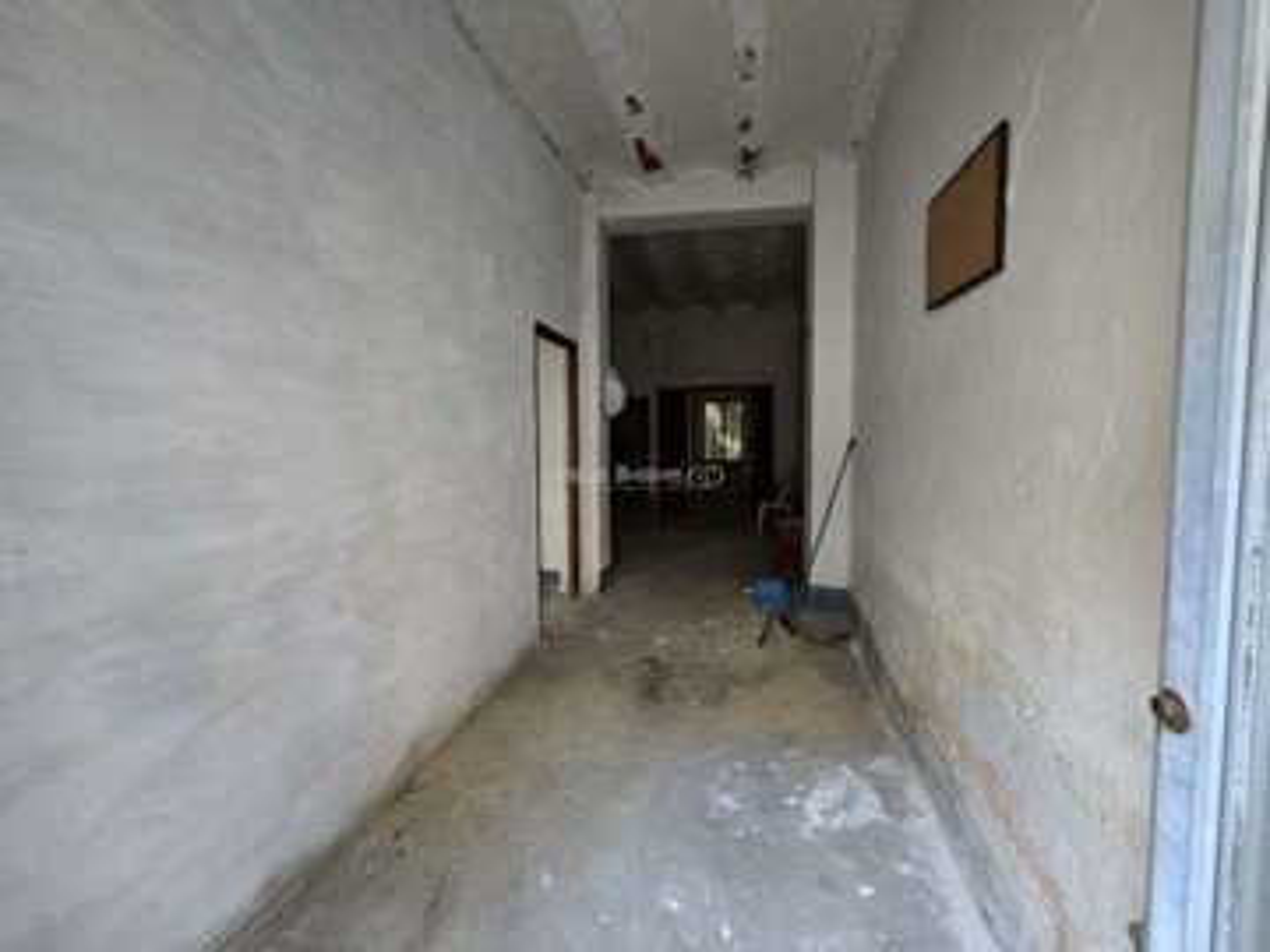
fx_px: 477
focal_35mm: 13
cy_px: 476
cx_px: 635
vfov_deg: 89.9
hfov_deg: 106.2
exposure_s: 1/50
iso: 1000
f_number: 2.2
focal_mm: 2.2
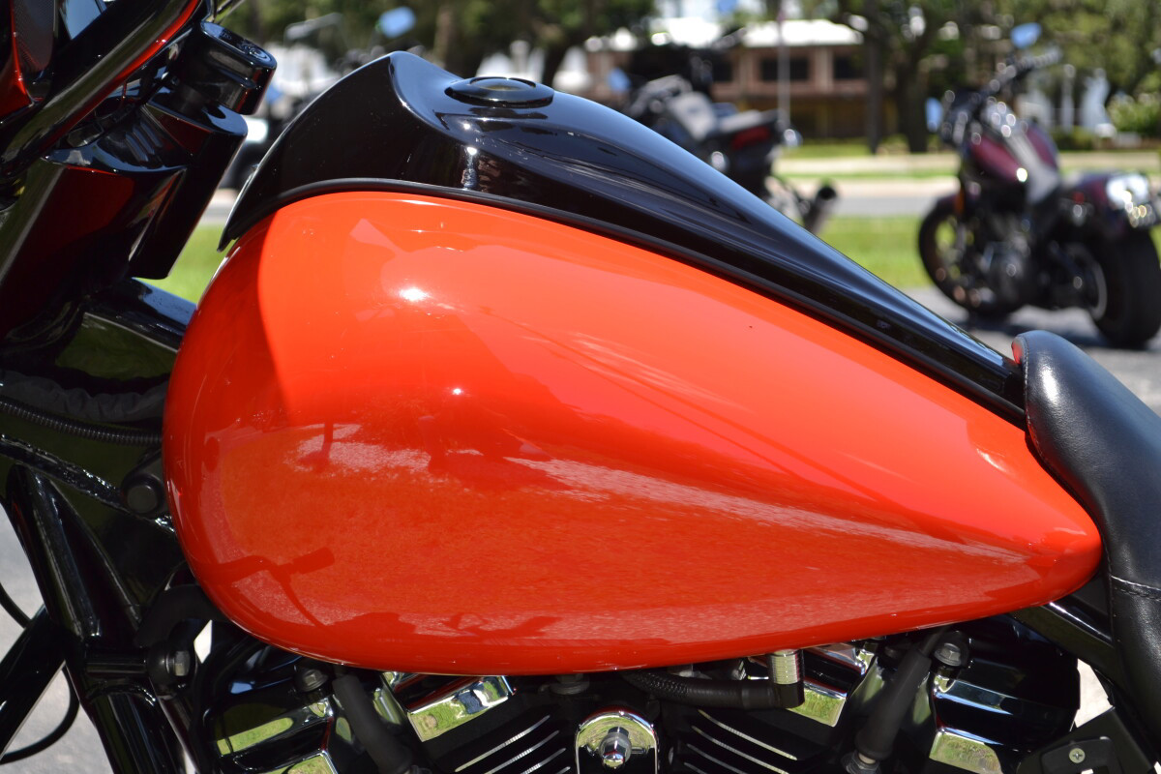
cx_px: 580
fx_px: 2660
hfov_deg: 24.6
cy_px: 387
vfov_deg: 16.6
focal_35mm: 82
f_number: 6.3
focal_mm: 55
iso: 100
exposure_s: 1/200
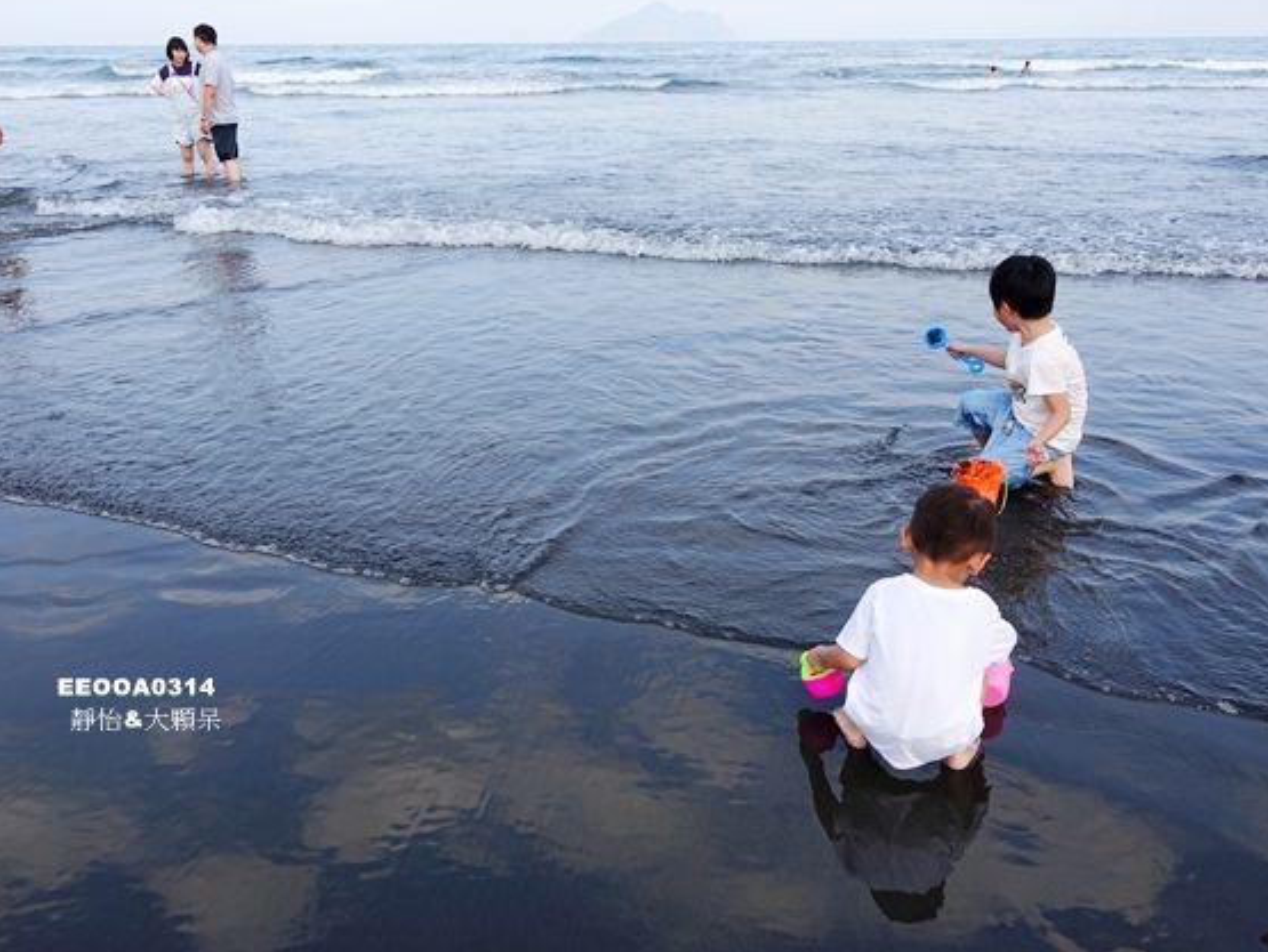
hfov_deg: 65.2
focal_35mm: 27
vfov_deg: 51.4
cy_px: 462
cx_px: 594
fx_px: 990
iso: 125
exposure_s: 1/250
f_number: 4
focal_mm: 8.8
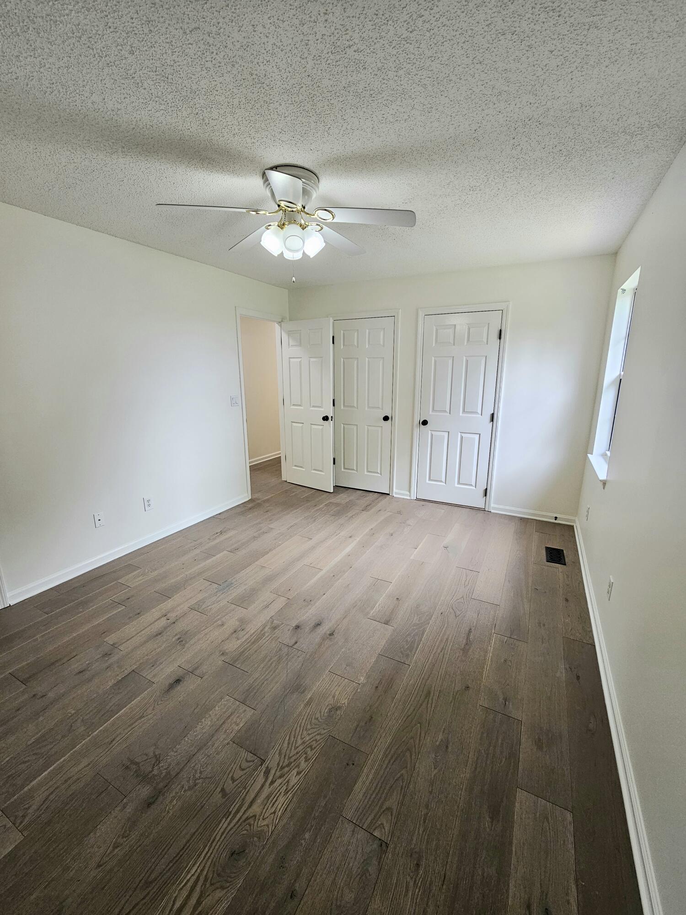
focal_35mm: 13
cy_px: 458
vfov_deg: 106.2
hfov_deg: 89.9
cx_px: 343
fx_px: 344
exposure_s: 1/60.2
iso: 80
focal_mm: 2.2
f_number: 2.2
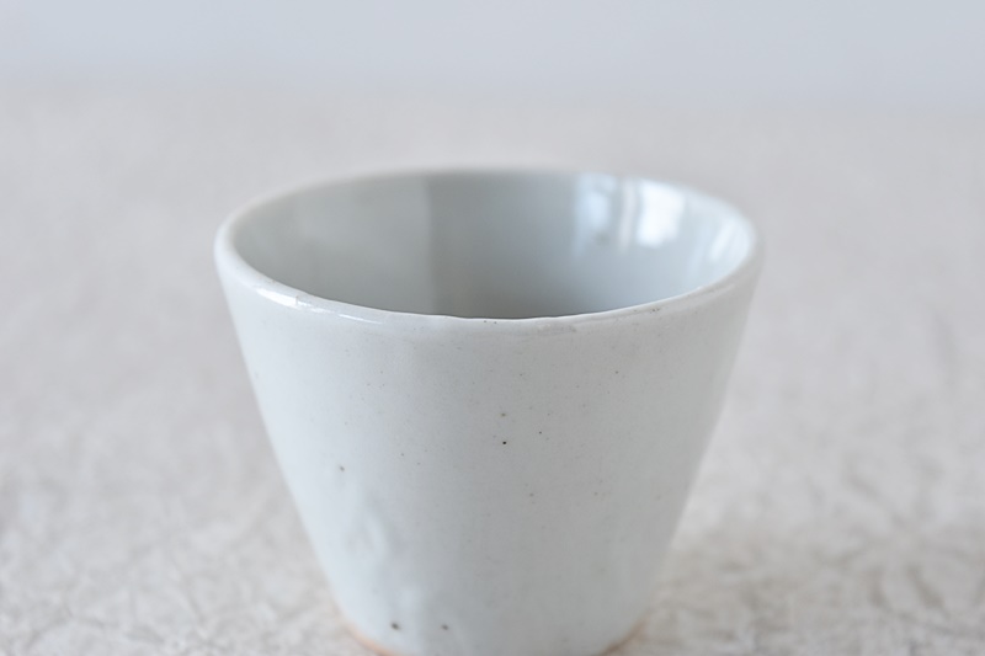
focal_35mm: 82
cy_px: 328
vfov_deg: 16.5
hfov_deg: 24.6
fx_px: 2257
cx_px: 492
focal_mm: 55
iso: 400
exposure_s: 1/10
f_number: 5.6
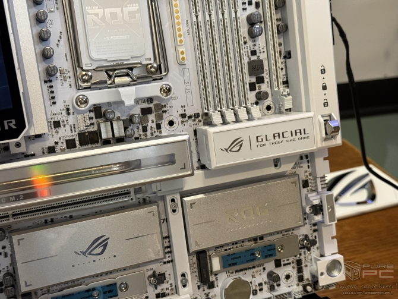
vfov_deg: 30.3
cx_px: 199
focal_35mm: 48
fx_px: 552
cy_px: 150
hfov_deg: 39.6
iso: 320
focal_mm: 6.76
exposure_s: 1/40
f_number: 1.78
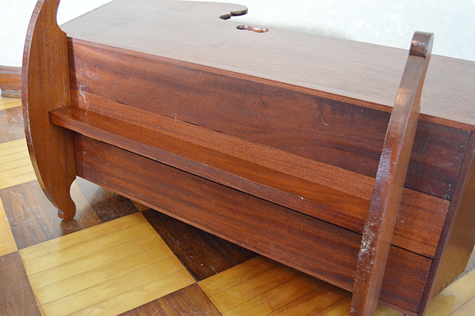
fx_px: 455
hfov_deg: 55.1
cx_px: 238
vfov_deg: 38.3
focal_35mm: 34
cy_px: 158
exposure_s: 1/30
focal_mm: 23
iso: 3200
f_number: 3.8
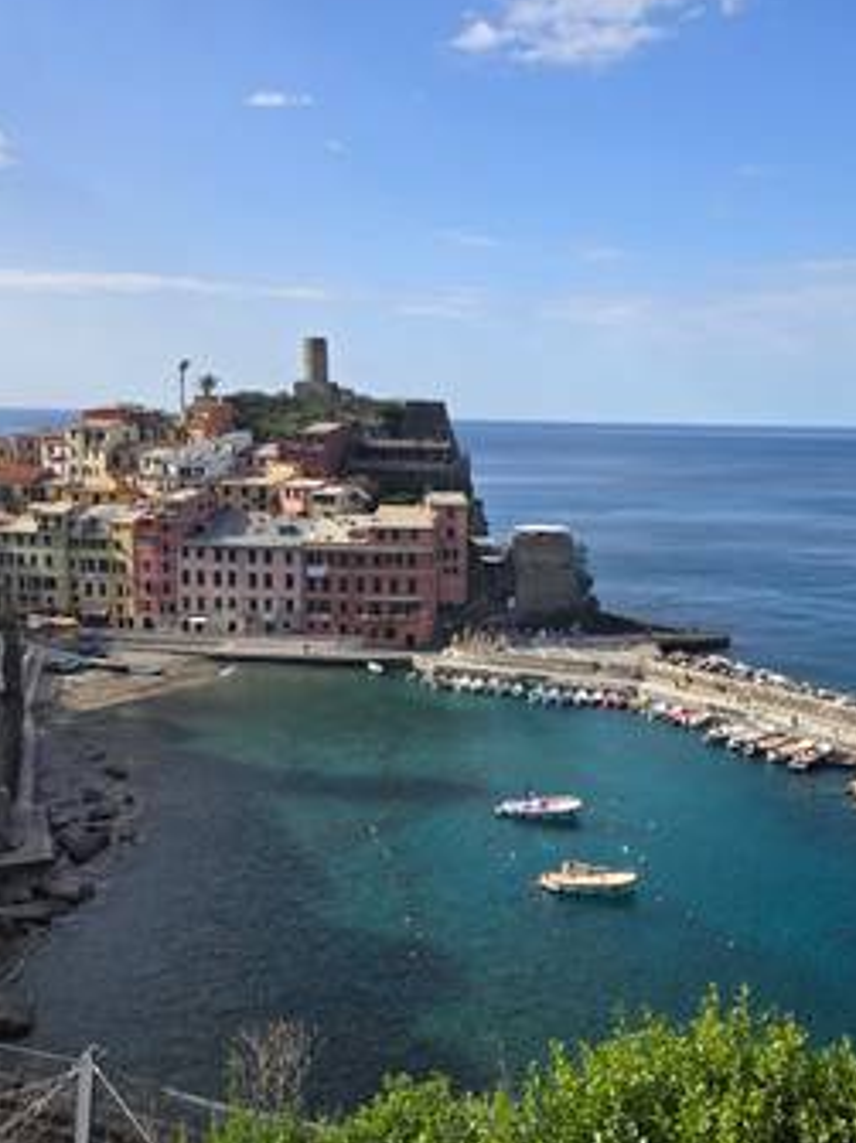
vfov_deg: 55.4
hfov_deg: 42.6
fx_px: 1089
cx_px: 542
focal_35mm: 33
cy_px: 560
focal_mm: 5.4
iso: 25
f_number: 1.8
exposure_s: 1/1623
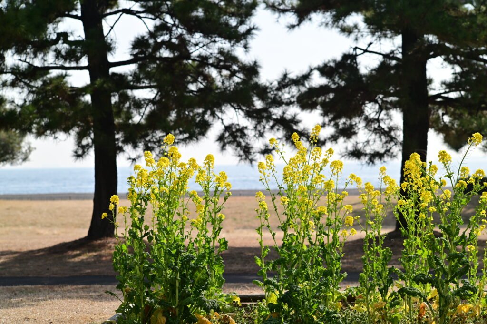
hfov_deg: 19.5
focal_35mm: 105
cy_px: 162
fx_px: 1419
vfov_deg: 13.0
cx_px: 244
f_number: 2.5
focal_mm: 105
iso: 100
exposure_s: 1/500
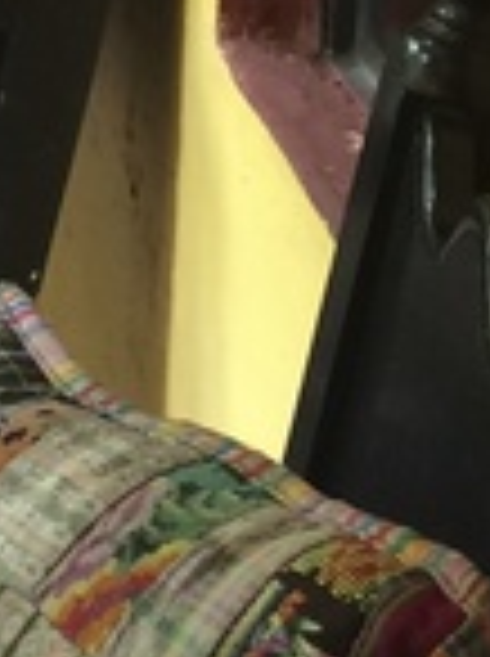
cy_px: -742
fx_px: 3615
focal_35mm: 191
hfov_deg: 7.2
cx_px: -751
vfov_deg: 9.5
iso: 64
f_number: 2.2
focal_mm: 4.15
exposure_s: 1/30
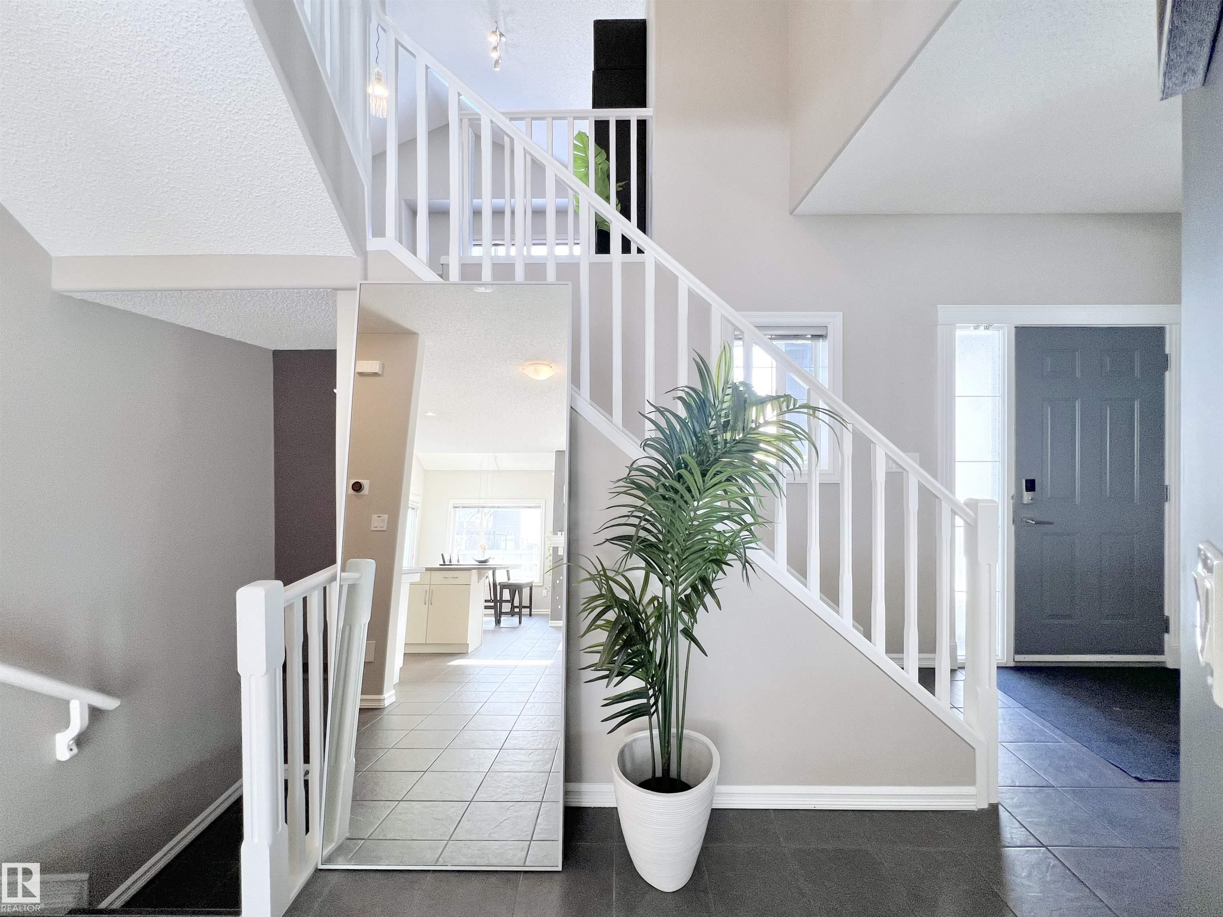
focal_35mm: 13
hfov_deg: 106.2
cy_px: 458
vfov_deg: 89.9
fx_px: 459
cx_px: 612
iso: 100
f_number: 1.8
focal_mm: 1.57
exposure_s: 1/120
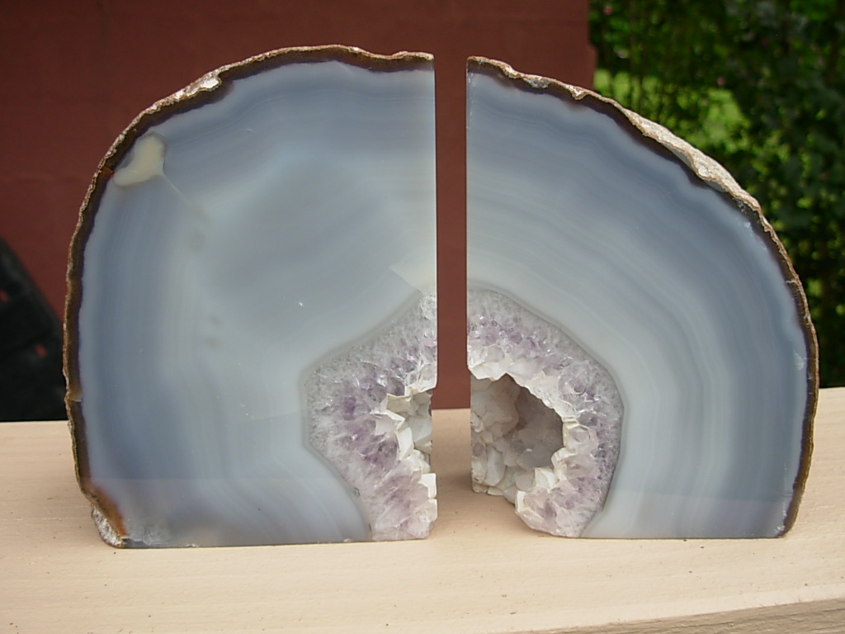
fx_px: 928
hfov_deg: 49.0
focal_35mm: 38
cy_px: 317
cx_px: 422
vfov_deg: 37.7
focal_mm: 6.3
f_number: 2.9
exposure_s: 1/483
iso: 50
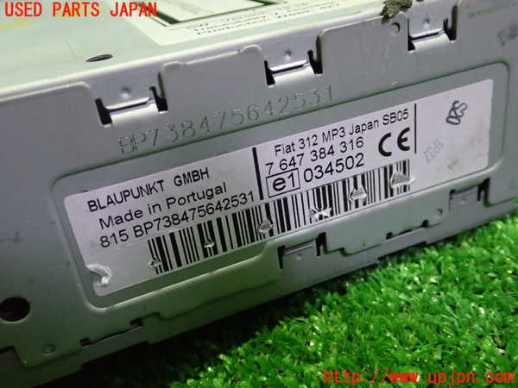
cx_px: 259
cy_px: 194
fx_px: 539
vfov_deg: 39.7
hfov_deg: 51.4
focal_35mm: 36
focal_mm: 6.37
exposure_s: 1/25
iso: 800
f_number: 2.5
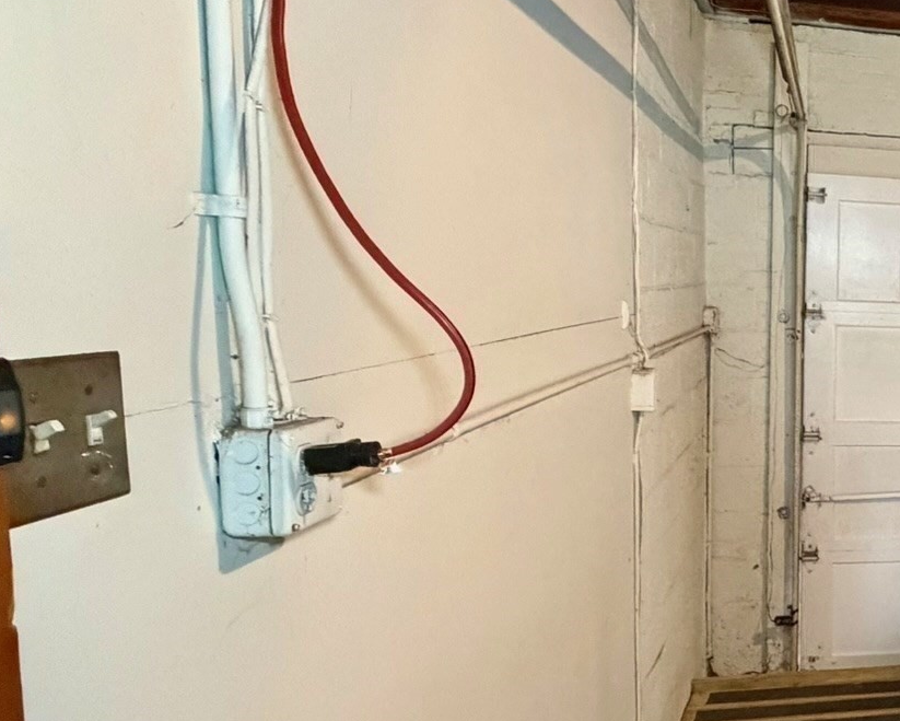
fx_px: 906
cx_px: 1043
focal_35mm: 34
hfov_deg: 40.0
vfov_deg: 43.4
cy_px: 375
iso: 800
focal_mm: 2.22
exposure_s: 1/60
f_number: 2.2
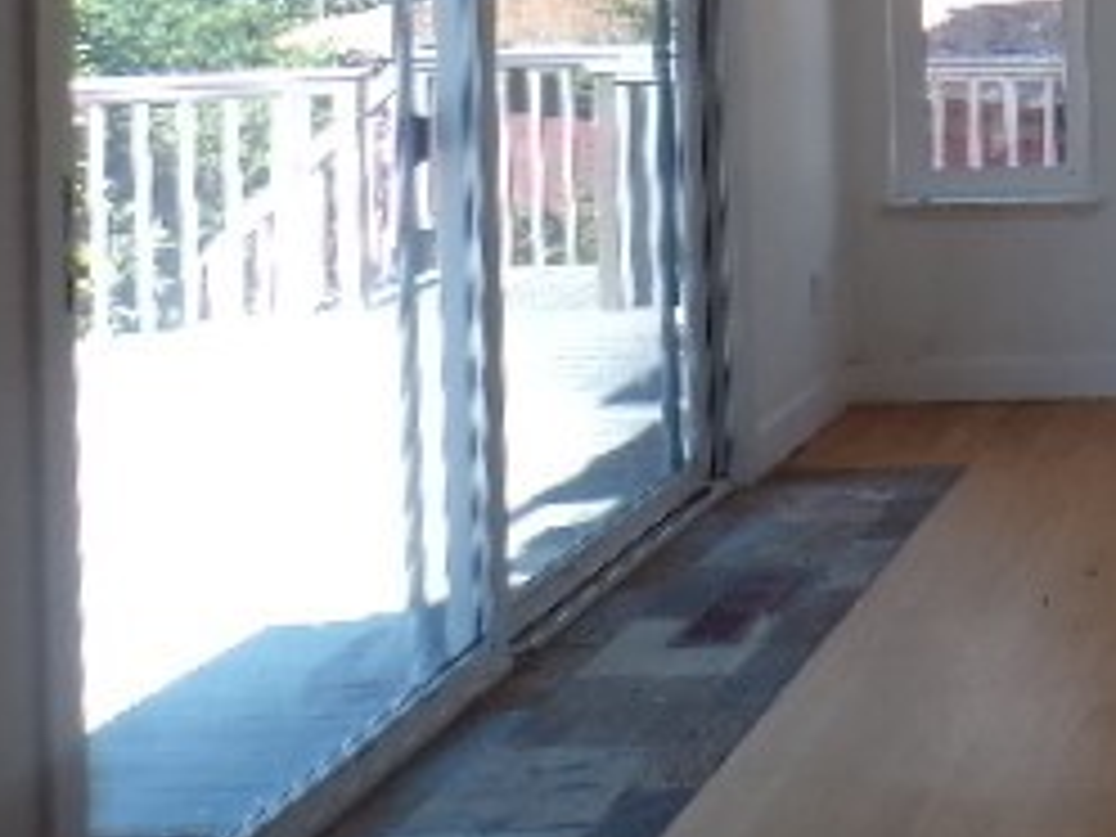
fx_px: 1999
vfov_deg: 22.2
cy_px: -112
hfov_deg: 26.7
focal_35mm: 62
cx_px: 1422
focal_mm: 4.3
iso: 100
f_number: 3
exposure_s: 1/70
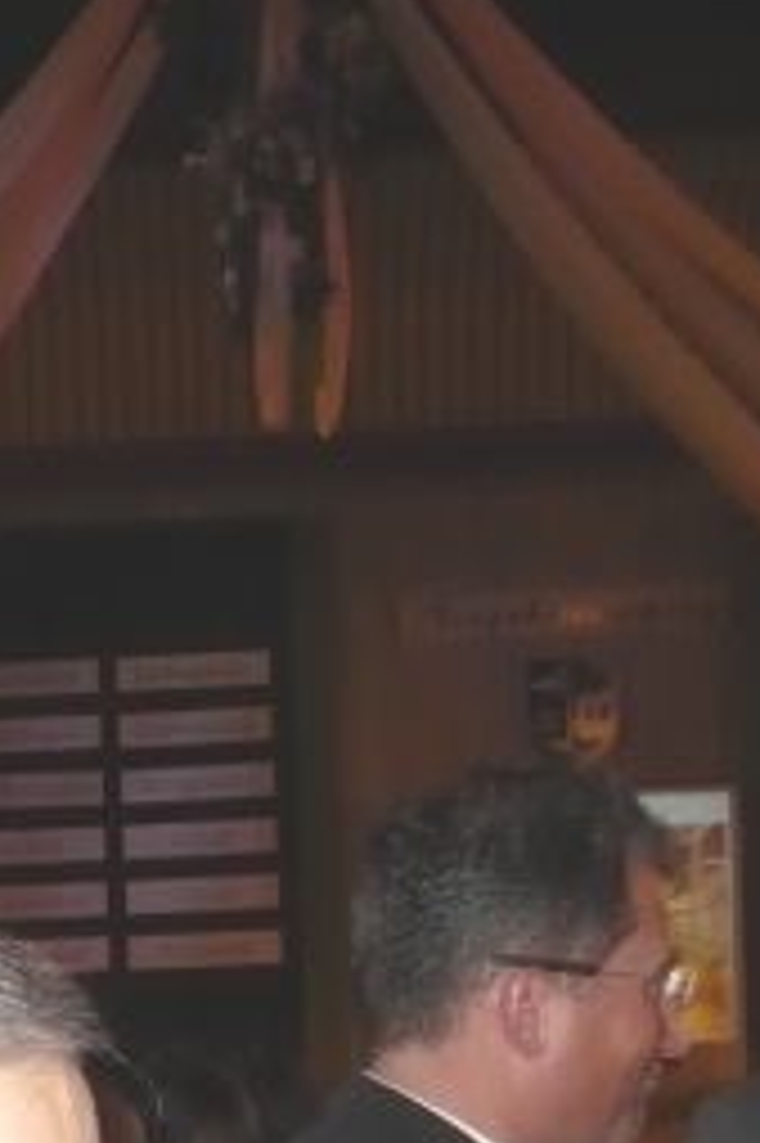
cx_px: 27
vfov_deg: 19.0
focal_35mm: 101
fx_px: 3202
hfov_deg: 13.4
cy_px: 1404
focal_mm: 5.8
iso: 200
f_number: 2.8
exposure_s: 1/30
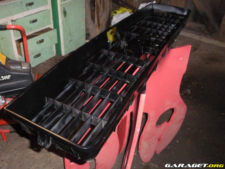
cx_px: 112
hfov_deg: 51.4
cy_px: 84
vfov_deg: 39.7
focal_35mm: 36
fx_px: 234
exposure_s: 1/60
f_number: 3.5
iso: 400
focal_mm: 6.3
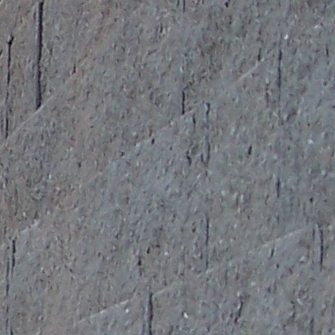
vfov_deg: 5.4
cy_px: 746
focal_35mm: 313
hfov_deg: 5.4
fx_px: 3427
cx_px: -550
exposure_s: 1/80
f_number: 2.8
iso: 64
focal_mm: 7.8
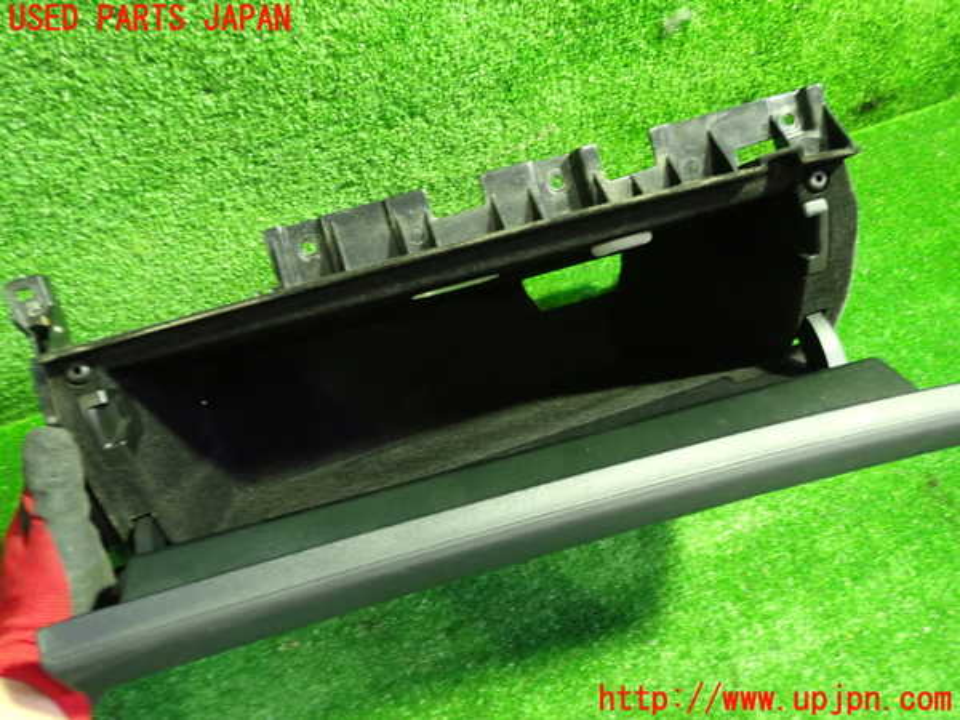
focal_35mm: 30
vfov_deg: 46.8
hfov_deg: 60.0
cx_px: 480
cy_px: 360
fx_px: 832
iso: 800
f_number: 2.3
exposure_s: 1/30
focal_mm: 5.4
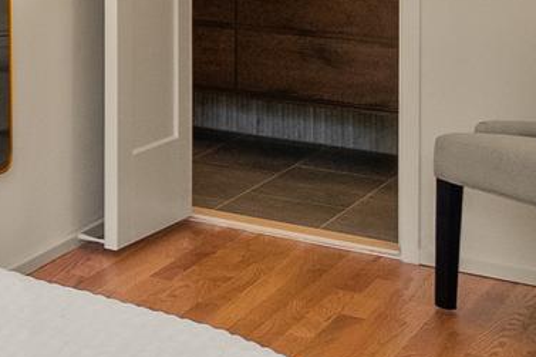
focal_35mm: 87
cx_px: -647
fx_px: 1295
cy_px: -176
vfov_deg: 14.6
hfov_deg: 15.9
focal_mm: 16
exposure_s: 1/100
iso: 2000
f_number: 8
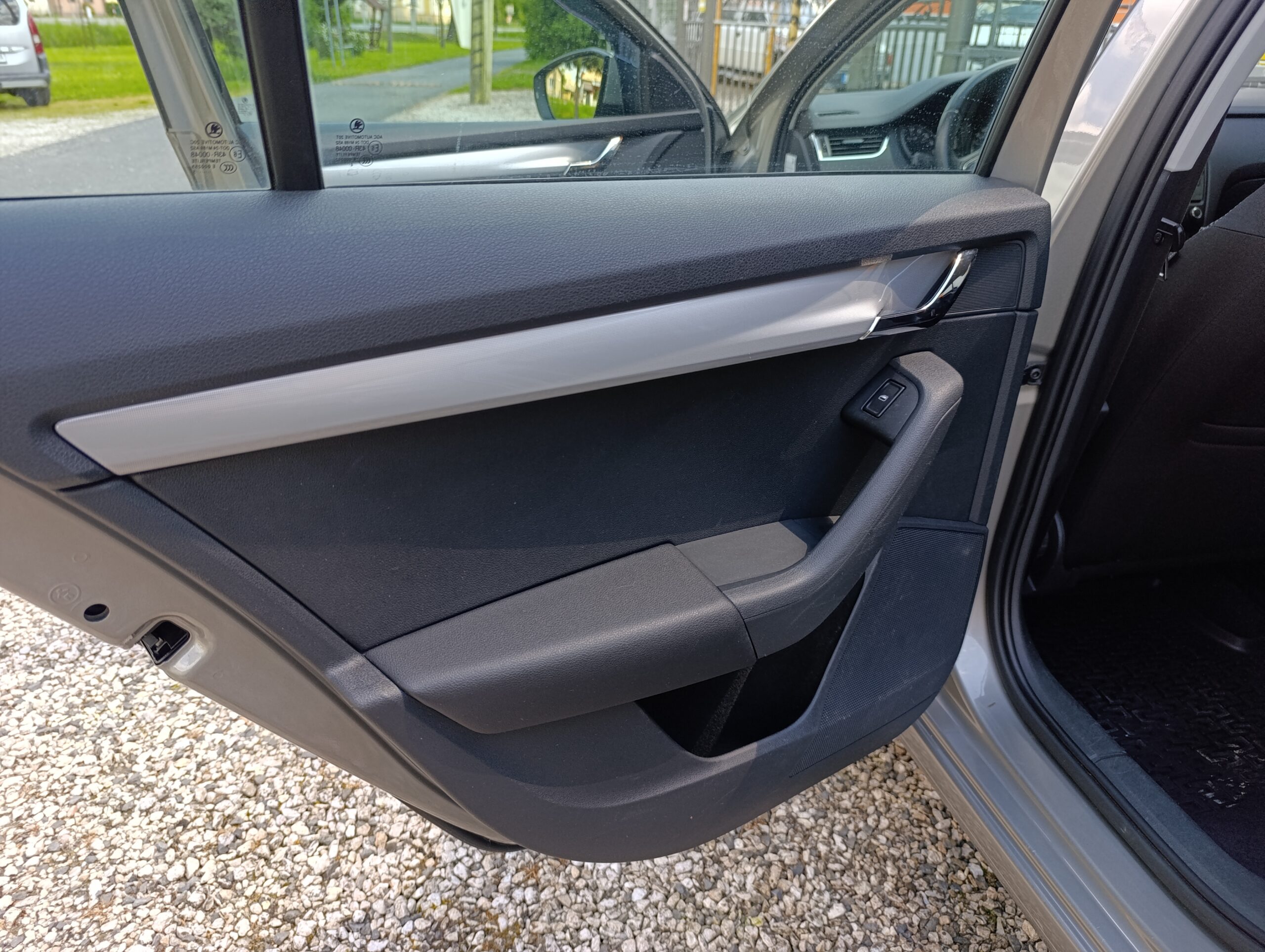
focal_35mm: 23
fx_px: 842
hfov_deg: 73.8
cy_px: 476
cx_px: 632
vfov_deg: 59.0
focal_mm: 6.14
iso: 50
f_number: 1.6
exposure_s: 1/100
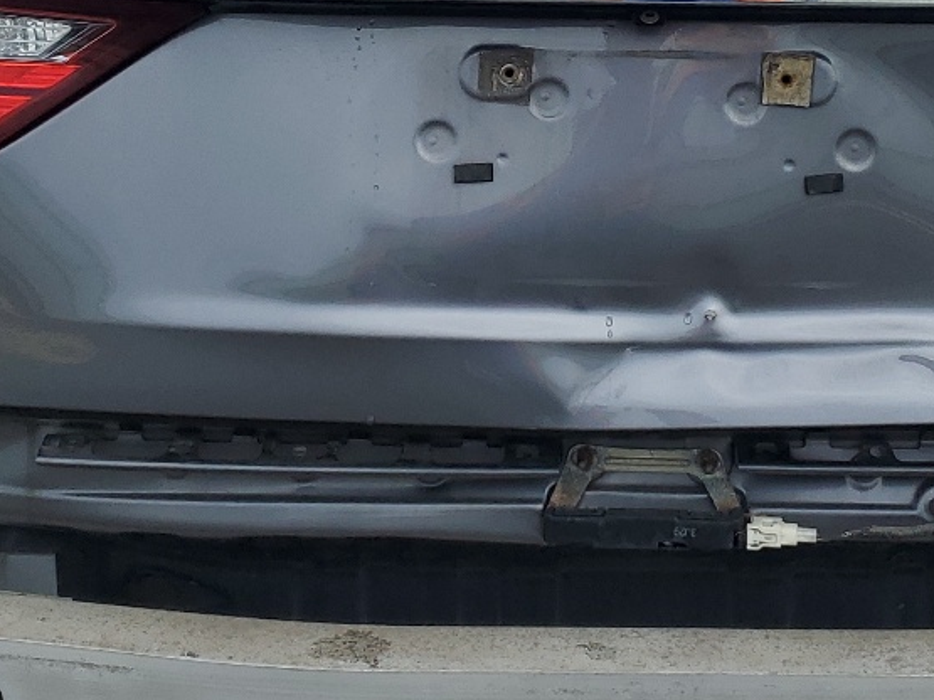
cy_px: 177
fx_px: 2023
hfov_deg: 25.8
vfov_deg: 19.5
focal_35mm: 75
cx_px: 643
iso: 50
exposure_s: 1/1111
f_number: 1.5
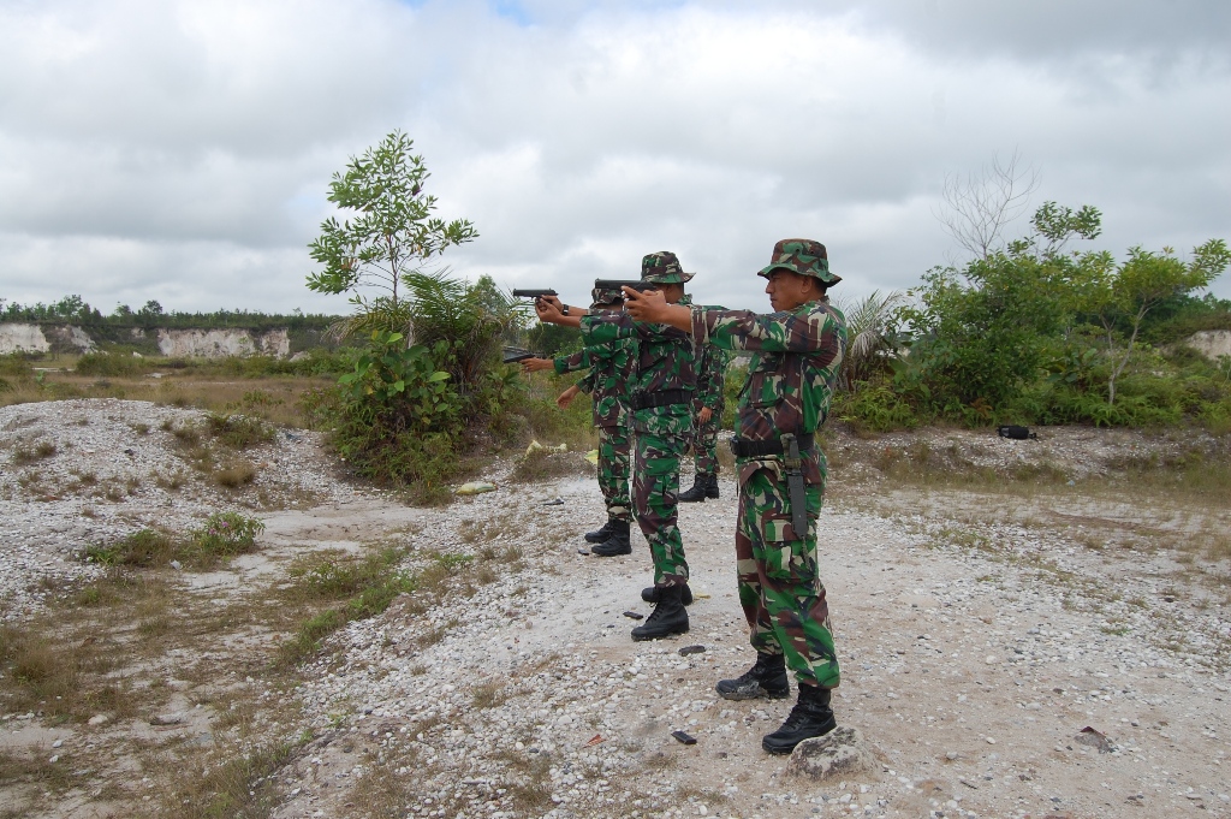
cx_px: 616
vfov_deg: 43.5
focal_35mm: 30
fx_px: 1025
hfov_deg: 62.0
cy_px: 410
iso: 200
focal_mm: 20
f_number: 8
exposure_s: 1/250
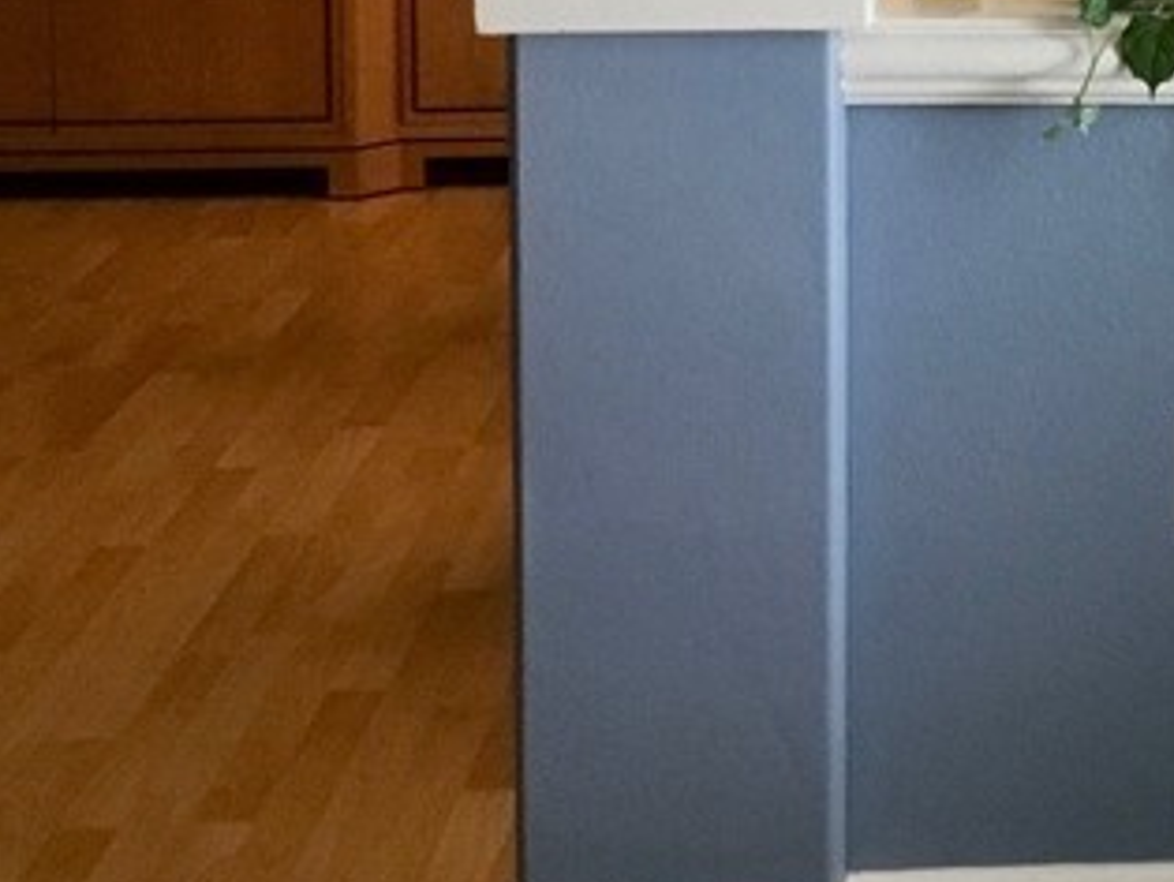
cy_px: -232
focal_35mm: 101
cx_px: 1432
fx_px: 3428
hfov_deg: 18.4
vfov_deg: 14.1
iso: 100
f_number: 2.4
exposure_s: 1/30
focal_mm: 3.3
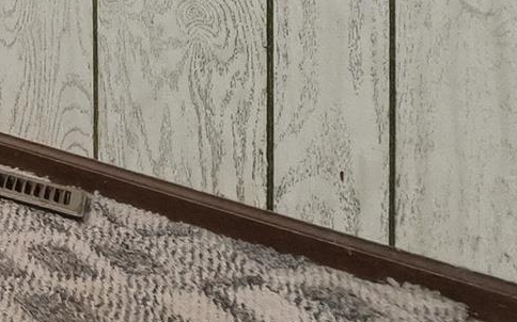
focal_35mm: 79
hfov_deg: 14.5
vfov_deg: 12.6
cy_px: -464
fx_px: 1113
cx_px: -770
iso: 800
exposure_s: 1/1000
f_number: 4
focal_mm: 10
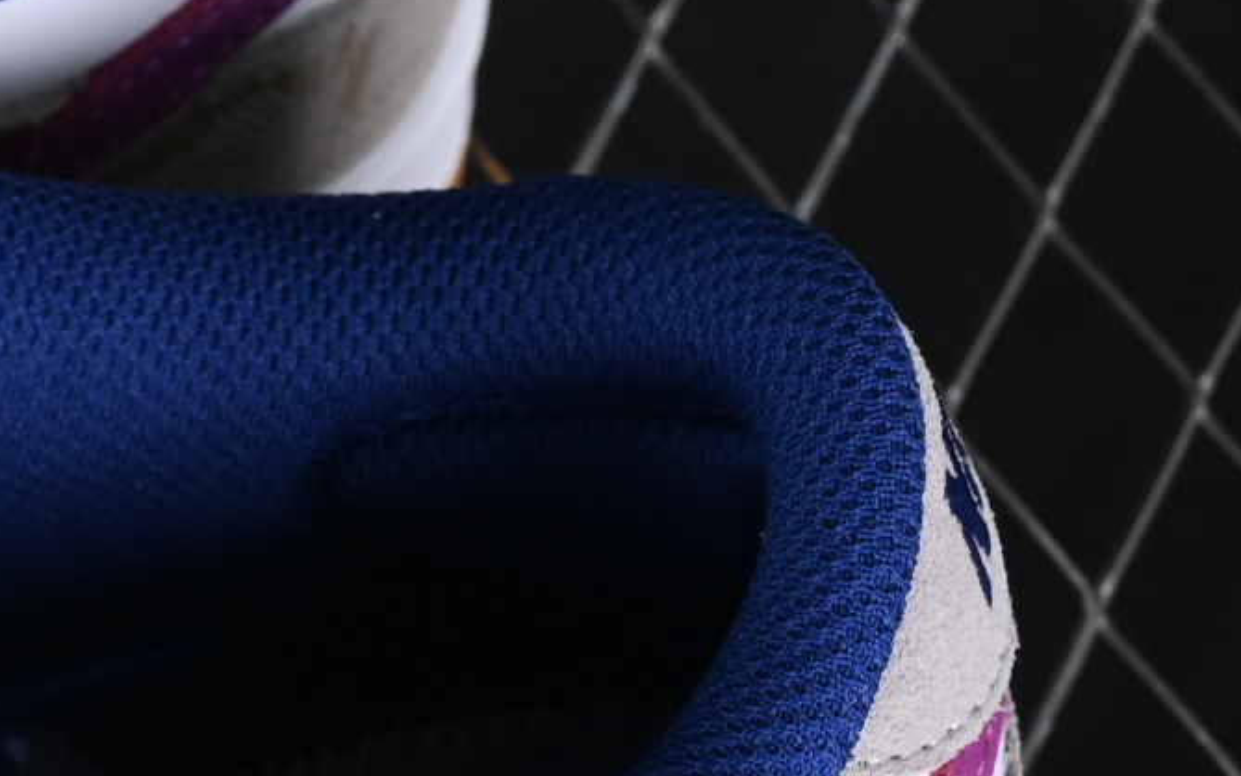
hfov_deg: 6.5
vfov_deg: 4.1
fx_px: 10754
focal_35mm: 318
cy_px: 583
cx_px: -757
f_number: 7.1
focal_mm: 50
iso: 160
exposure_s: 1/80
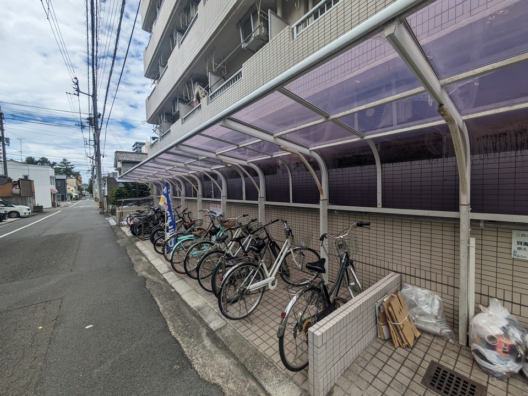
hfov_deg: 102.0
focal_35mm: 14
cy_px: 198
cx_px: 264
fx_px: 214
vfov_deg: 85.7
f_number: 2.2
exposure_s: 1/1631
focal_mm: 1.83
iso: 48
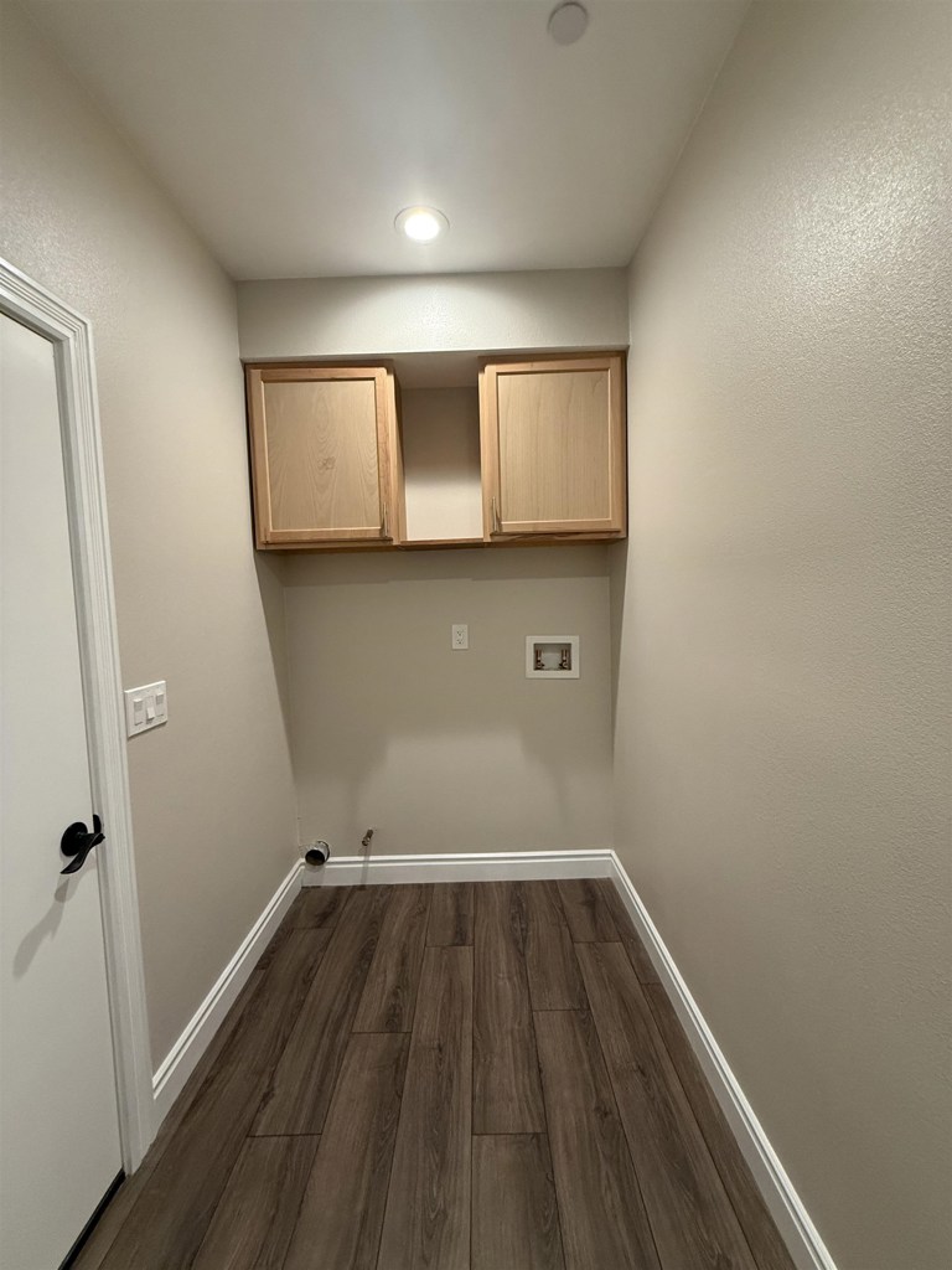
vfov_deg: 102.1
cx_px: 476
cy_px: 635
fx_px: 513
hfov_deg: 85.7
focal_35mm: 14
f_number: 2.2
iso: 320
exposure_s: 1/60
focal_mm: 2.22
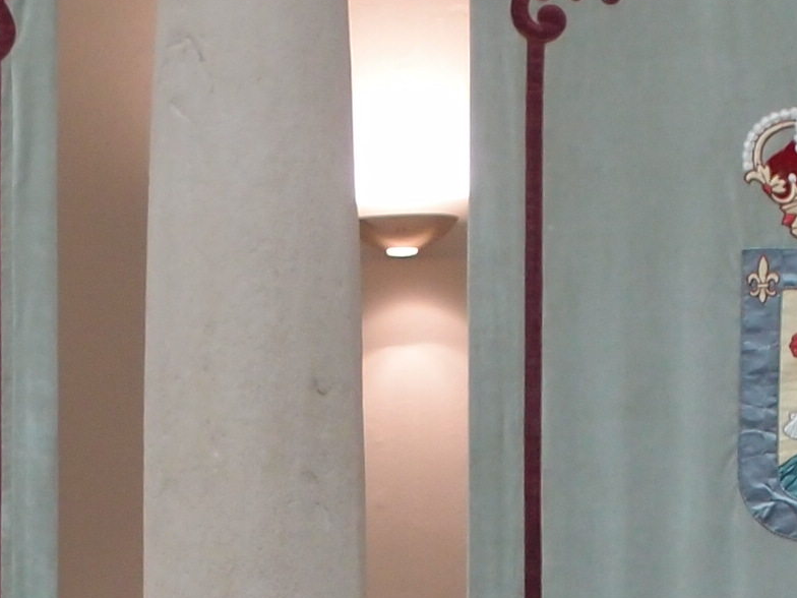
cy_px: 1327
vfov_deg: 6.7
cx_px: 181
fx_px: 4927
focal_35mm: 214
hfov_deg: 9.2
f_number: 2
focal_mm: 9.87
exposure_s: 1/100
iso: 125
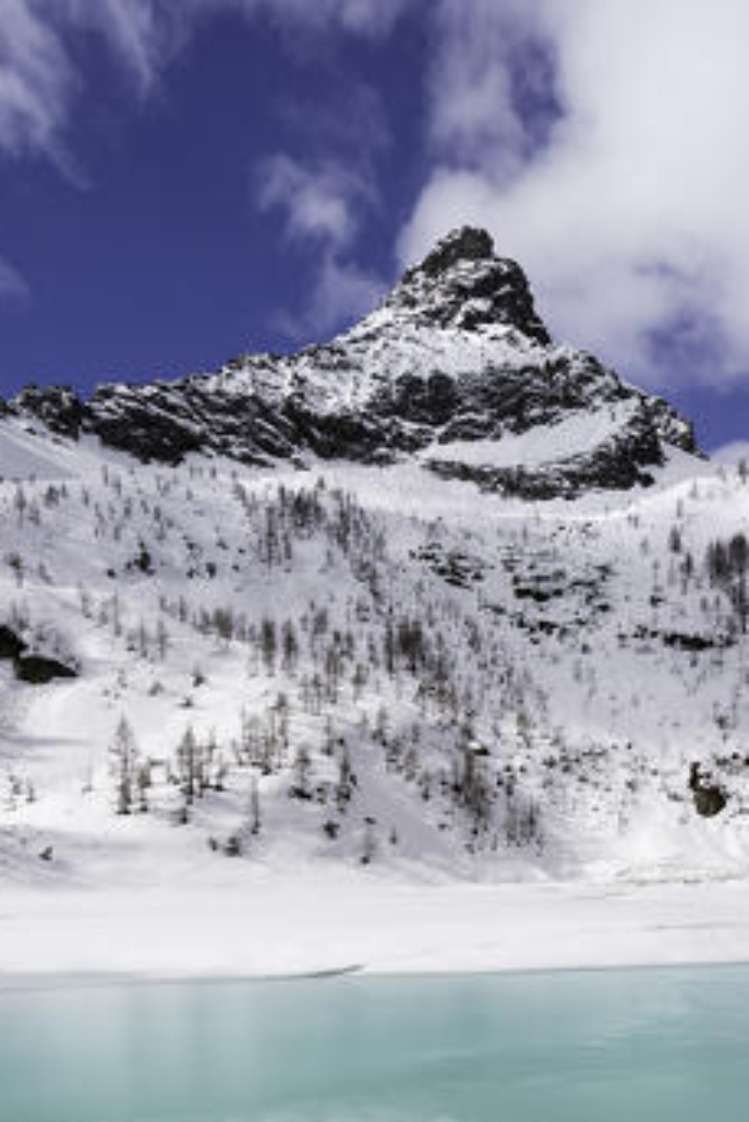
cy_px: 949
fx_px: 873
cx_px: 474
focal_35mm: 28
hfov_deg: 46.0
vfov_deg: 58.6
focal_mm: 16
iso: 100
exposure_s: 1/160
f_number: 13
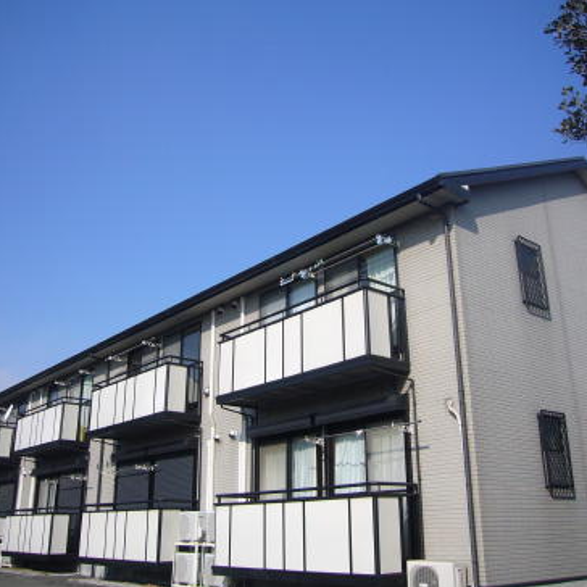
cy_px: 289
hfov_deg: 48.5
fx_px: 652
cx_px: 294
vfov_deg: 48.4
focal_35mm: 34
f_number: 5.6
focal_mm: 4.6
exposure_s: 1/400
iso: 80
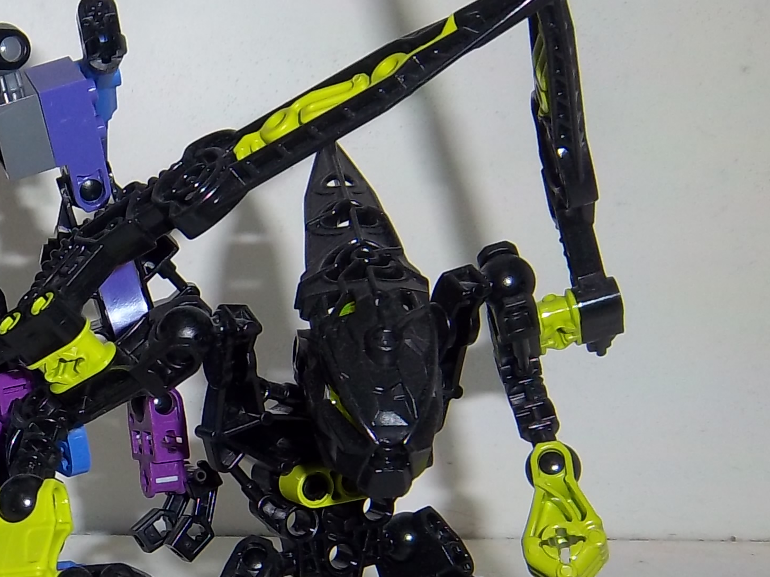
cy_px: 400
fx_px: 1713
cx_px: -116
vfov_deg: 19.1
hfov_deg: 23.5
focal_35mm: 77
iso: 64
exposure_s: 1/30
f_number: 3.5
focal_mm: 5.05
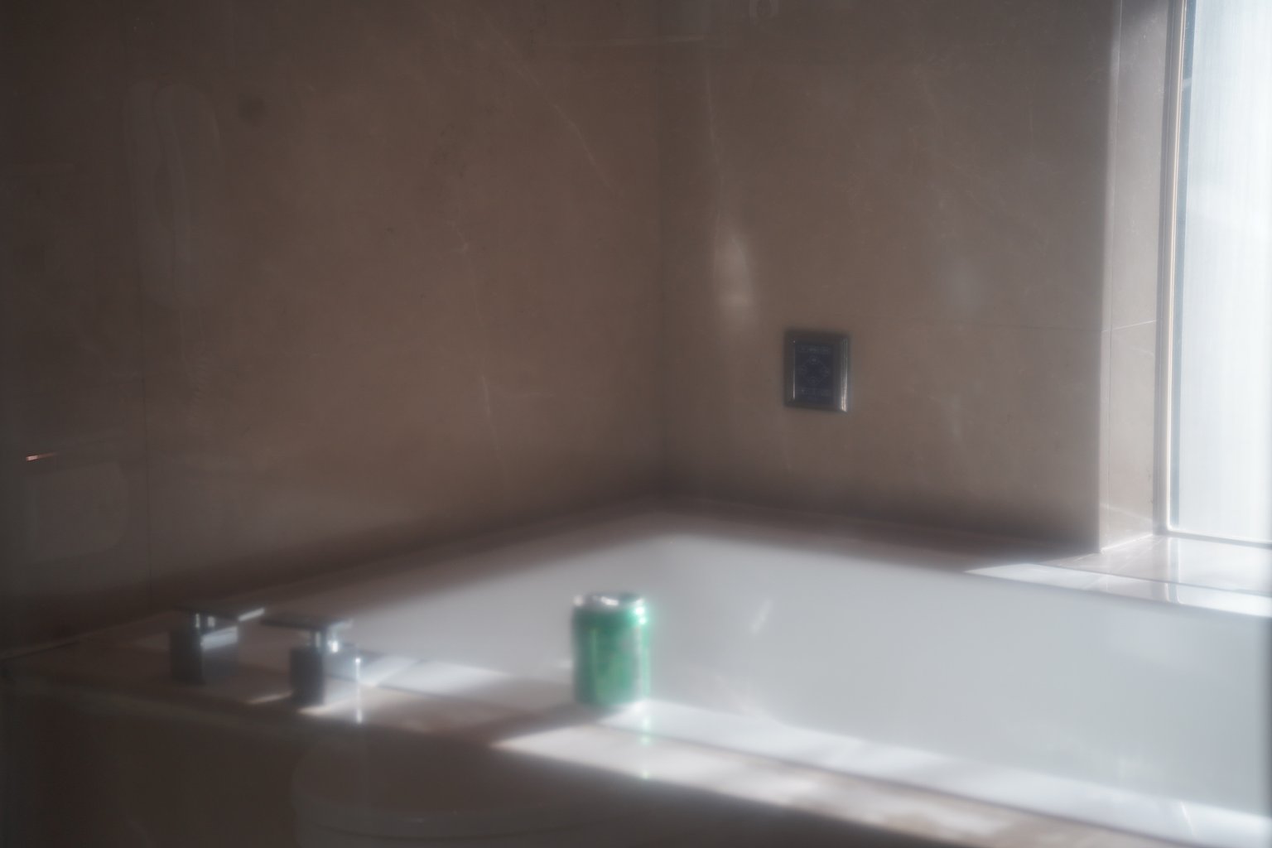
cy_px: 424
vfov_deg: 15.2
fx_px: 3180
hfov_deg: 22.6
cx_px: 636
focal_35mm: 90
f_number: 4
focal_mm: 90
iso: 400
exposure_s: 1/100
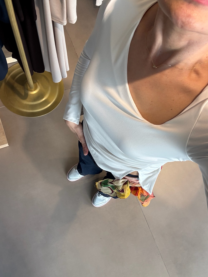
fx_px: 240
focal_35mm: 30
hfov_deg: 46.8
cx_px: 104
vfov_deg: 60.0
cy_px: 138
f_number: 1.9
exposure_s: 1/121
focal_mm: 2.69
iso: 64
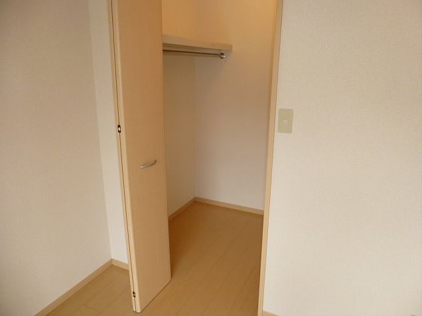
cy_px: 158
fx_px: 305
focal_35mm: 25
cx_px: 211
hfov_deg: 69.4
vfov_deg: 54.9
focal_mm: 4.5
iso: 200
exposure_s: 1/60
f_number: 3.1
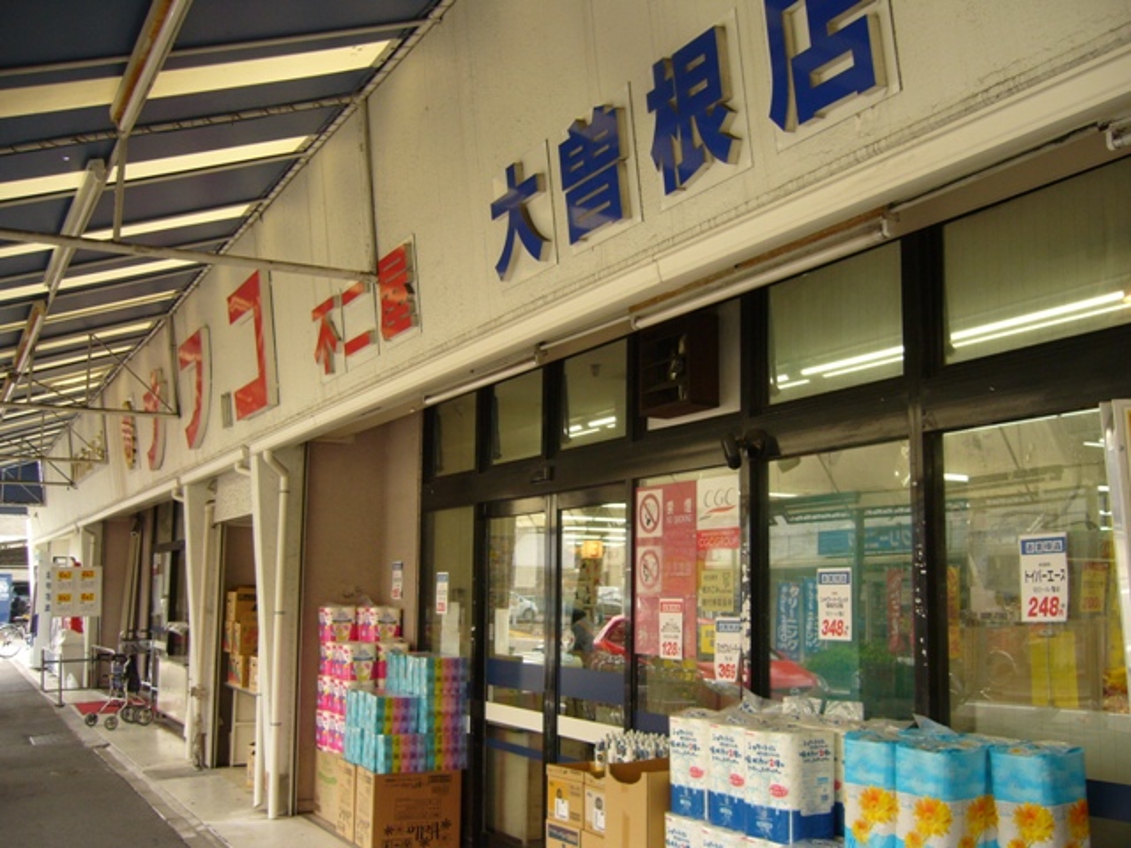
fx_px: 1144
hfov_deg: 52.6
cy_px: 424
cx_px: 566
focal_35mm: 35
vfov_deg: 40.7
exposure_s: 1/125
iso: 100
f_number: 2.8
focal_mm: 5.8
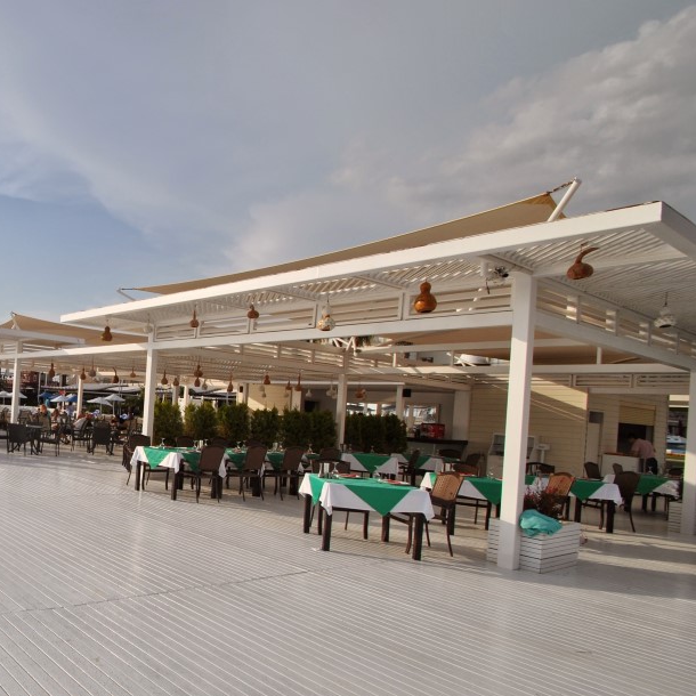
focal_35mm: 24
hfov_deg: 55.4
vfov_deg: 64.7
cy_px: 402
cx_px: 56
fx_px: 546
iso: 100
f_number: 10
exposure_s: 1/400
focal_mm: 10
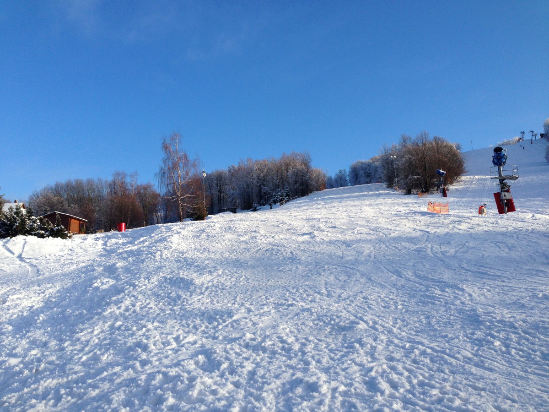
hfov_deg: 55.4
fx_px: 523
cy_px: 206
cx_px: 274
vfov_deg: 42.9
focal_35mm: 33
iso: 50
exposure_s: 1/1022
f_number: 2.4
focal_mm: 4.13
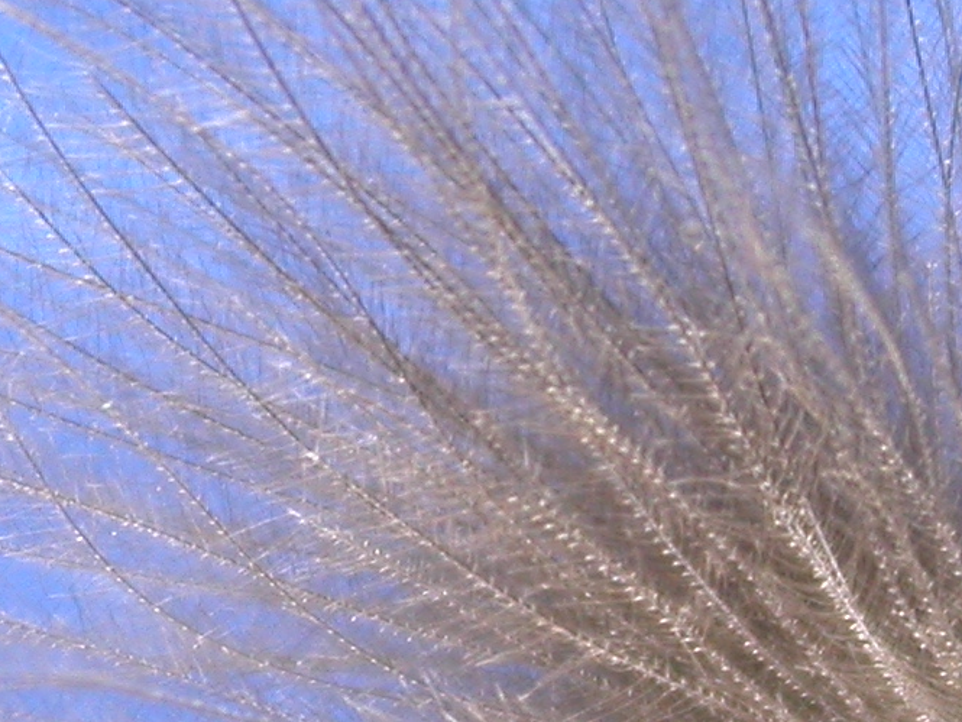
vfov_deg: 3.4
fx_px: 12063
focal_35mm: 434
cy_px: 508
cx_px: 628
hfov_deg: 4.6
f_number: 4.5
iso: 100
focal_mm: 26.4
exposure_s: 1/51.6
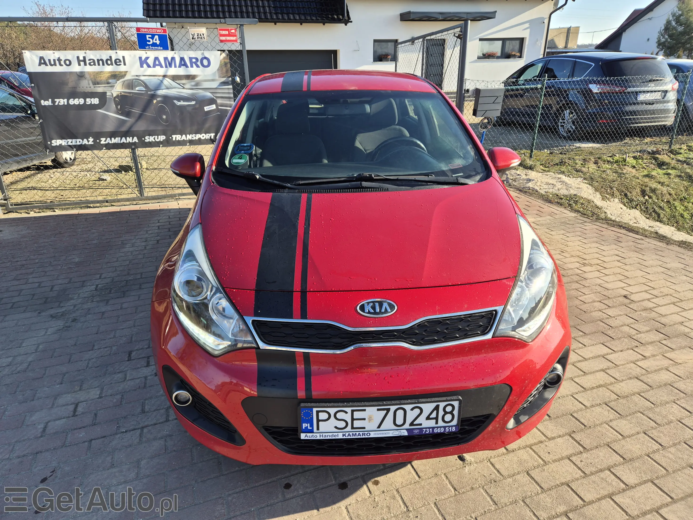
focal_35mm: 23
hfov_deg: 73.9
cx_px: 346
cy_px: 260
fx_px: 460
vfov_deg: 58.9
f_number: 1.8
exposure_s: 1/632
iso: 25
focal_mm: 5.4
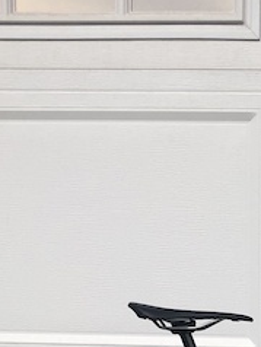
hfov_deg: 14.9
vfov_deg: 19.8
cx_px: 354
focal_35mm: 94
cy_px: 391
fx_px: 943
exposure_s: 1/120
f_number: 1.8
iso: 32
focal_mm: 3.99
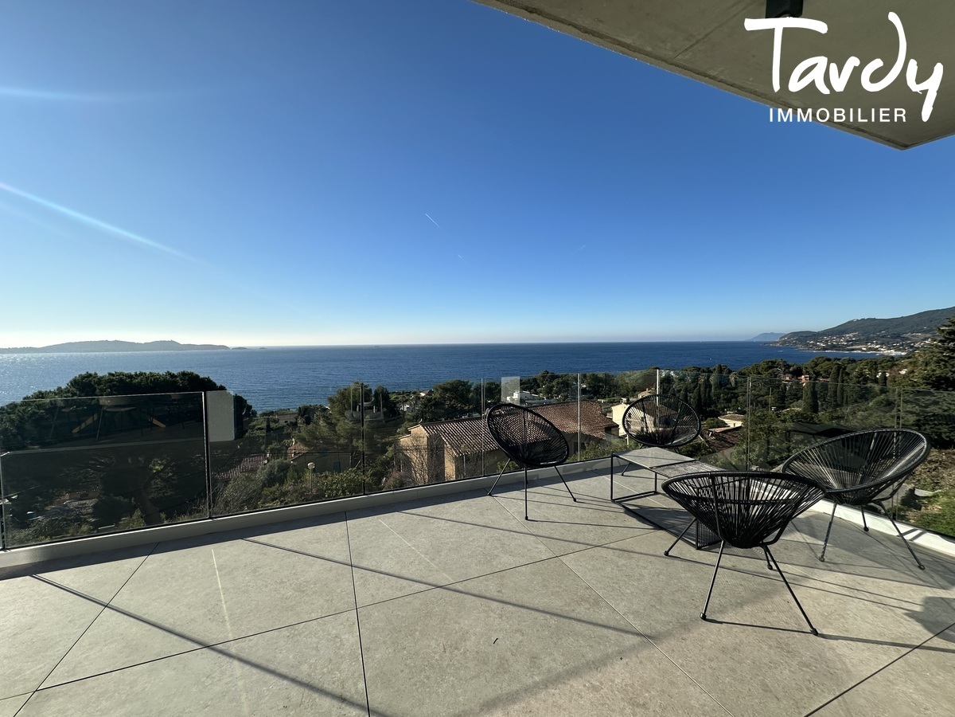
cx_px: 478
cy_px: 358
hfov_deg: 102.1
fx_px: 386
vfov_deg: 85.7
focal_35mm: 14
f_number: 2.2
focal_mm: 2.22
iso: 50
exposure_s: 1/2451
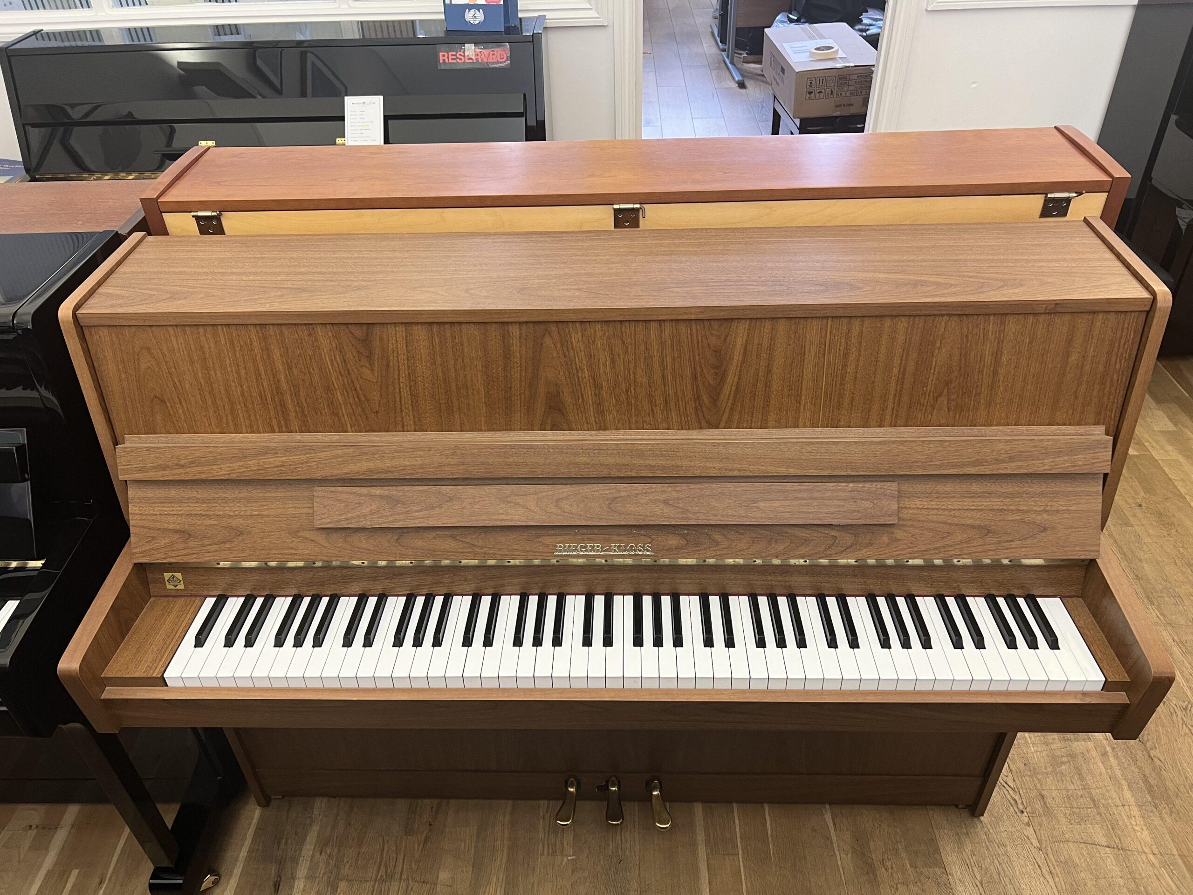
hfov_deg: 67.3
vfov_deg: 53.1
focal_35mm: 26
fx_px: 896
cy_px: 448
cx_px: 596
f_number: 1.5
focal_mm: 5.7
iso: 125
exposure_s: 1/50
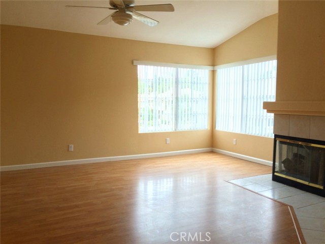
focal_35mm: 29
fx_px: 272
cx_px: 162
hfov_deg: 61.7
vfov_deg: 48.2
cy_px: 122
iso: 50
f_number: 2.2
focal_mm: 4.15
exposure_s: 1/30
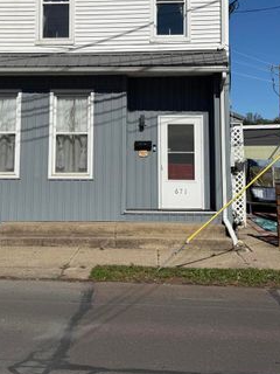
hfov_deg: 29.1
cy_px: 96
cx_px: 119
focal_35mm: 50
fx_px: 539
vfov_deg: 37.3
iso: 80
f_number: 1.78
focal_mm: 6.76
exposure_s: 1/14286
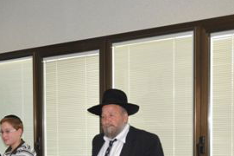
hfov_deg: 22.0
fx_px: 597
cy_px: 164
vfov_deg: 14.5
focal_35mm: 92
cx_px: 67
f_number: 5
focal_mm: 26
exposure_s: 1/60
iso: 400
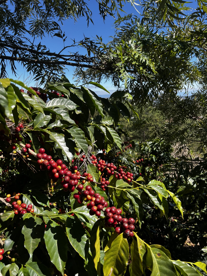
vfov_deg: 67.3
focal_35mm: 26
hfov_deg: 53.1
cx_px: 104
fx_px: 207
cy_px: 138
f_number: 1.5
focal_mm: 5.7
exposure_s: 1/1531
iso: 50
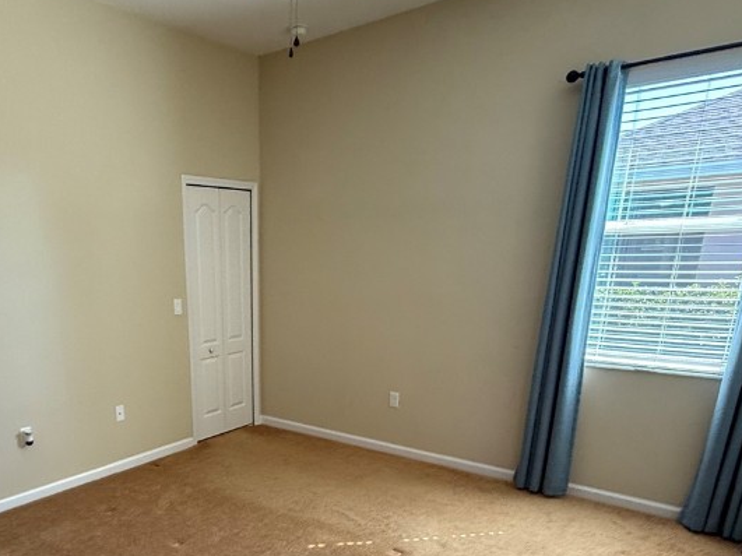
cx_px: 242
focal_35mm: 27
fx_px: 579
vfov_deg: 48.9
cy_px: 429
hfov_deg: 63.5
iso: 400
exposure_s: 1/120
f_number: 2.2
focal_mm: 2.22
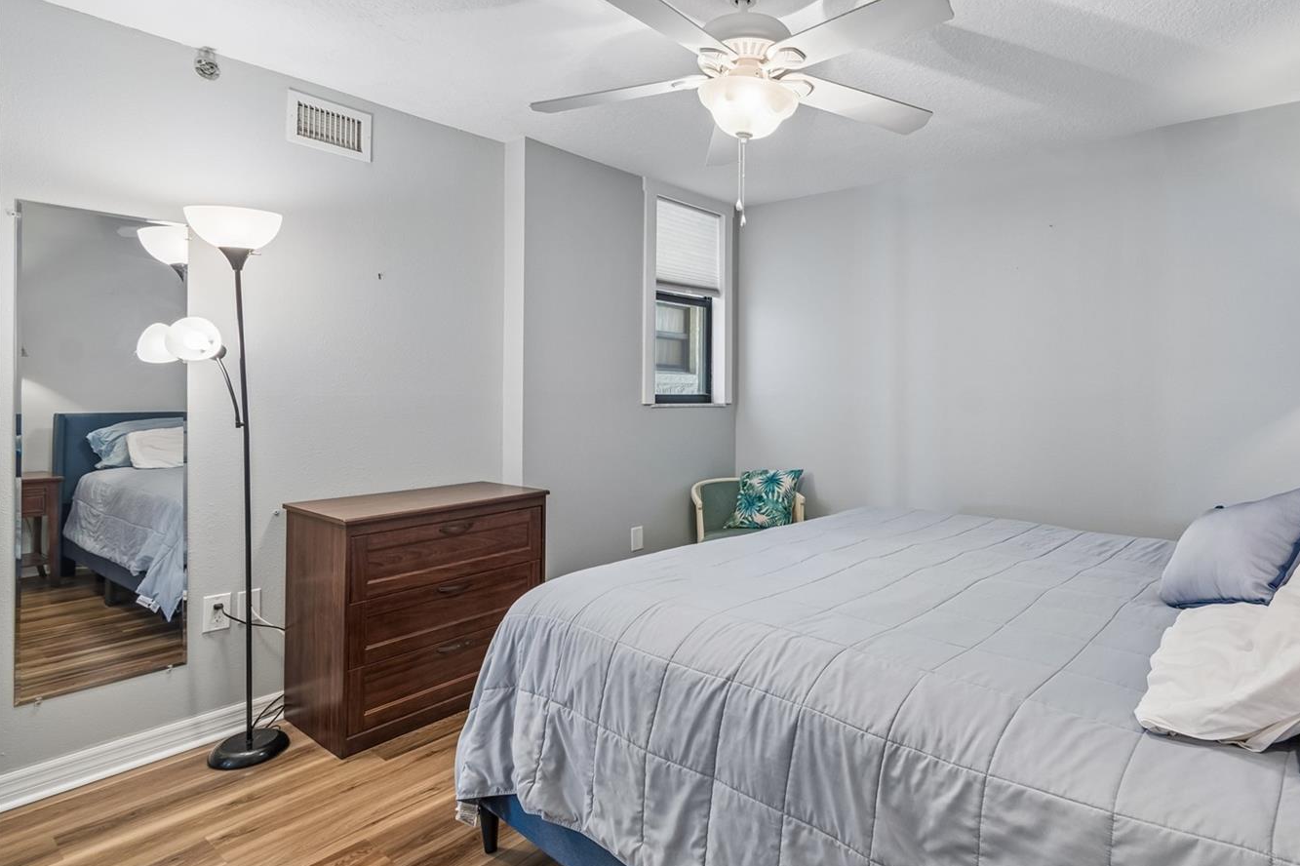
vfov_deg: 67.3
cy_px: 410
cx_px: 776
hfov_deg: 88.9
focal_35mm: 18
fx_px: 650
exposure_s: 1/2.5
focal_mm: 10
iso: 100
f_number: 7.1
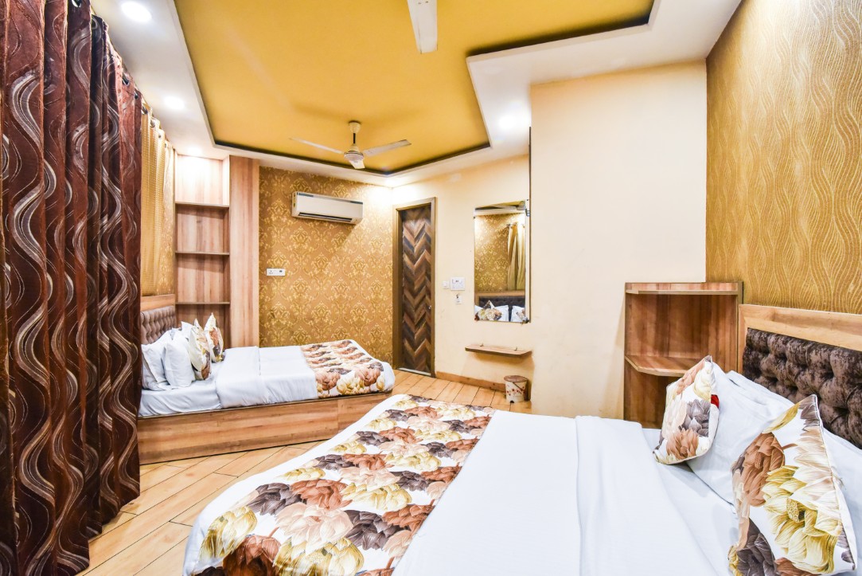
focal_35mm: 16
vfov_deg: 73.8
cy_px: 288
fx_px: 383
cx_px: 431
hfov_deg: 96.7
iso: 4000
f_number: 8
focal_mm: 16
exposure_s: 1/50
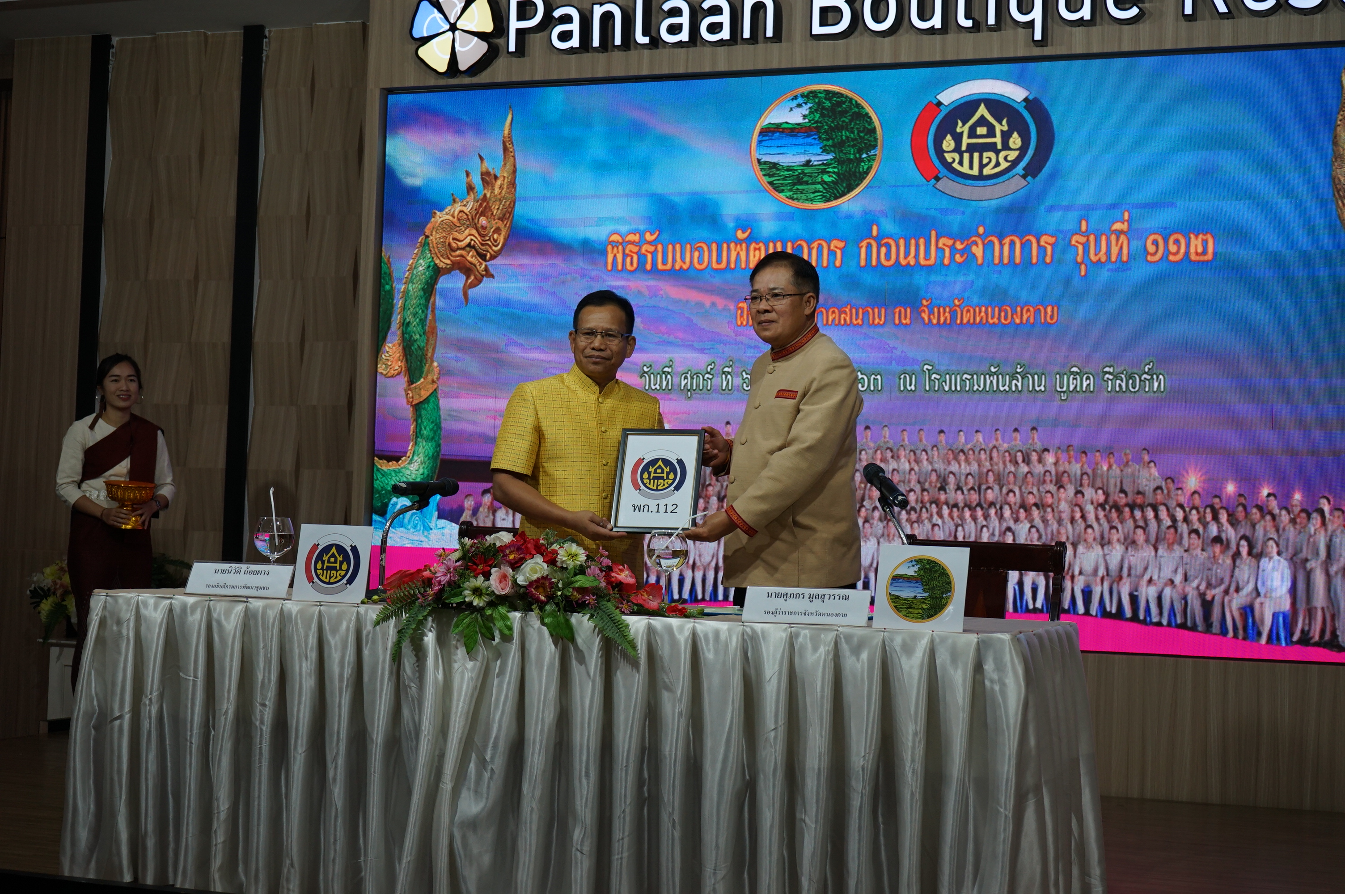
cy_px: 447
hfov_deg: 36.3
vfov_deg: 24.6
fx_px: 2053
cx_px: 672
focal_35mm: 55
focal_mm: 55
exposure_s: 1/125
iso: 800
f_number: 7.1
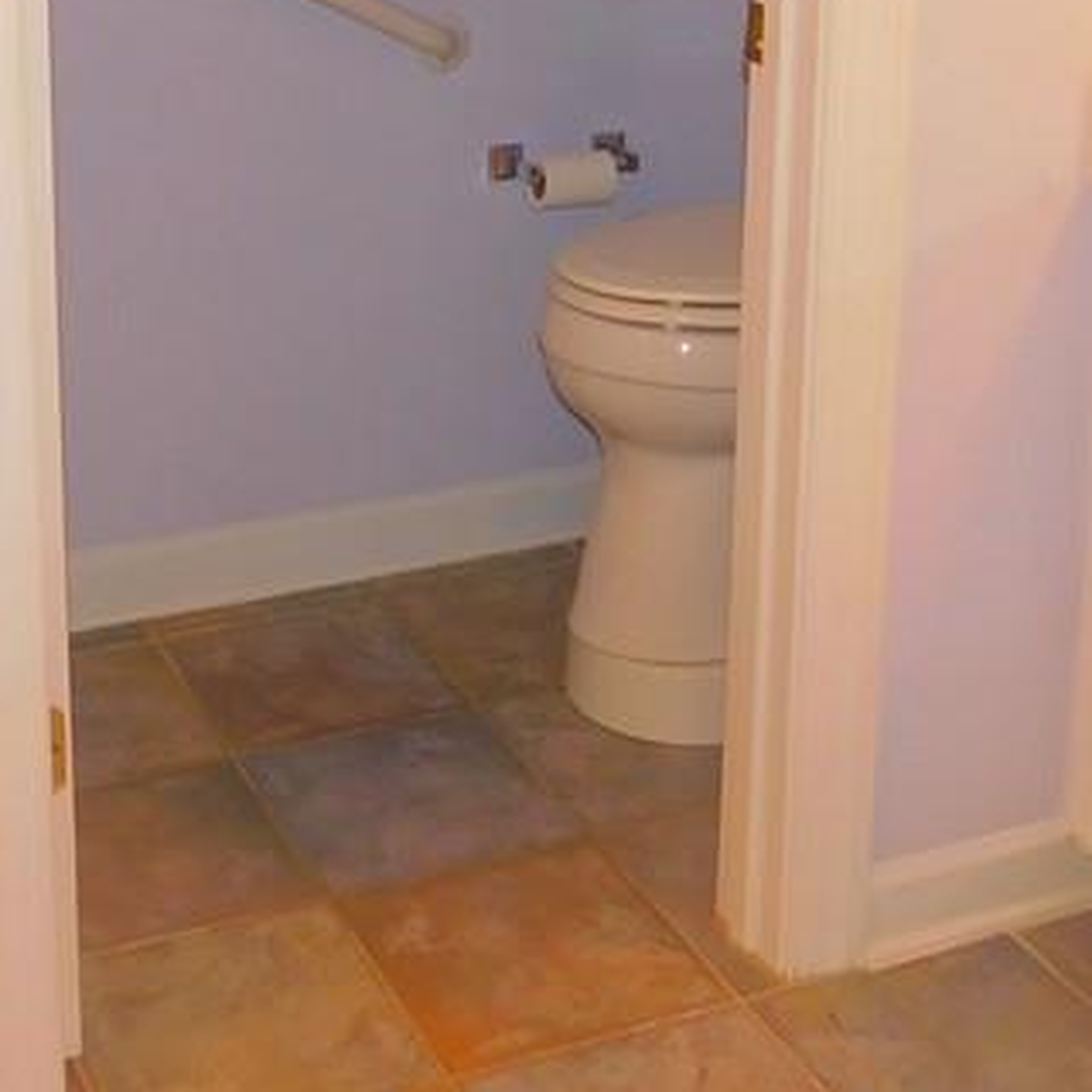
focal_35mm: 65
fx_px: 2320
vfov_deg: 25.2
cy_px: 3
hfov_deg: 26.4
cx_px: 382
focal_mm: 4
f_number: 3
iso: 200
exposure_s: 1/30
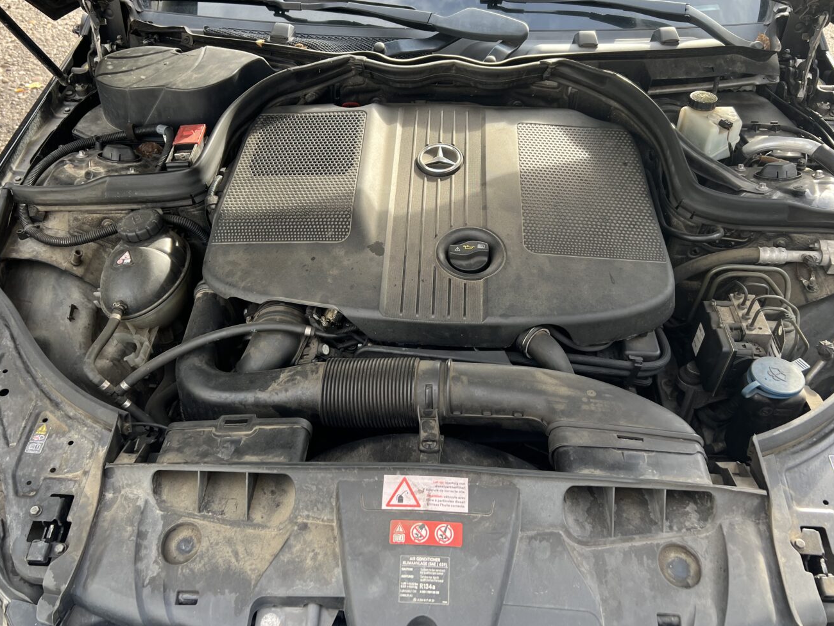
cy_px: 310
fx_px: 723
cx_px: 407
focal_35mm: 30
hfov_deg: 60.0
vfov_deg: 46.8
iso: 32
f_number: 1.5
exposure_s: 1/141
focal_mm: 5.7
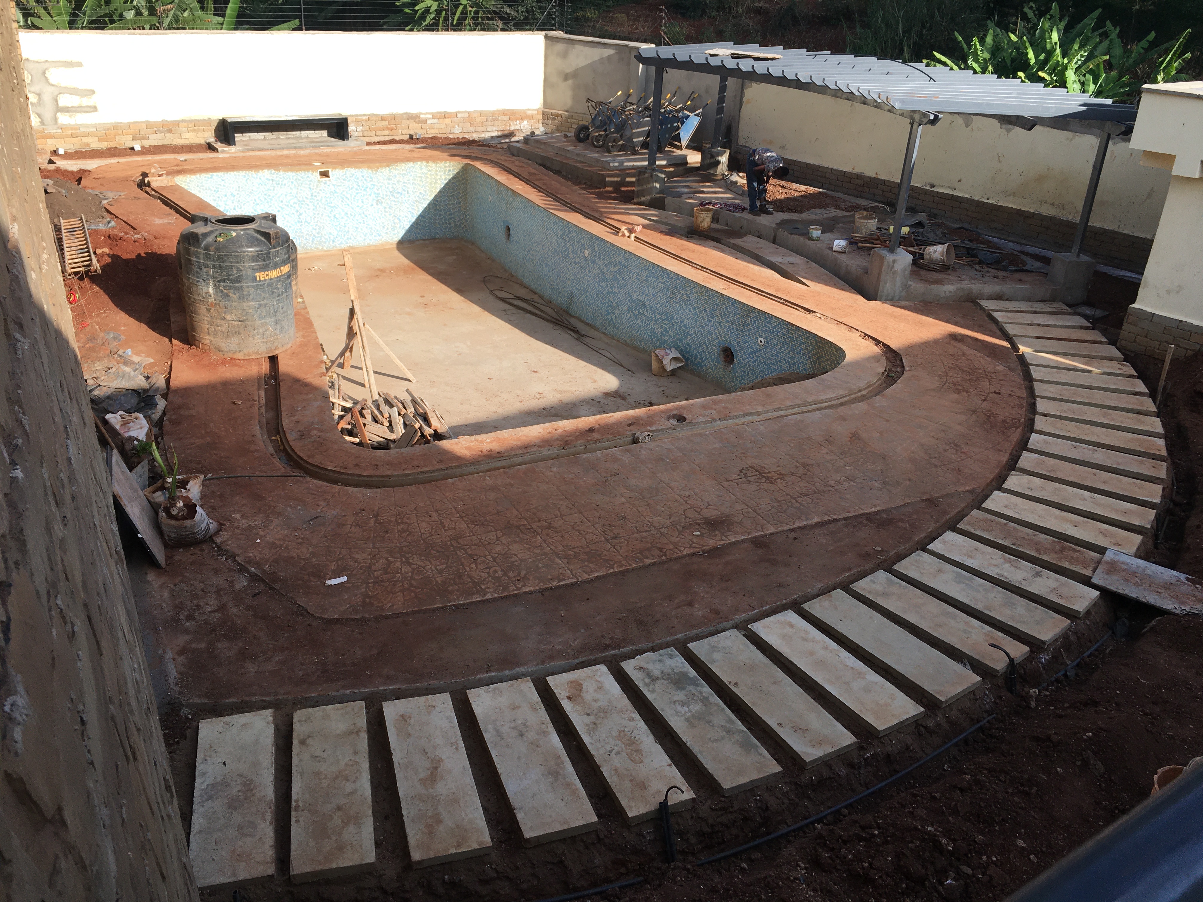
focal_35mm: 29
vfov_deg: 48.2
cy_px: 451
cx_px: 602
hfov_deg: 61.7
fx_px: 1008
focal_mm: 4.15
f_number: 2.2
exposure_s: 1/699
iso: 25
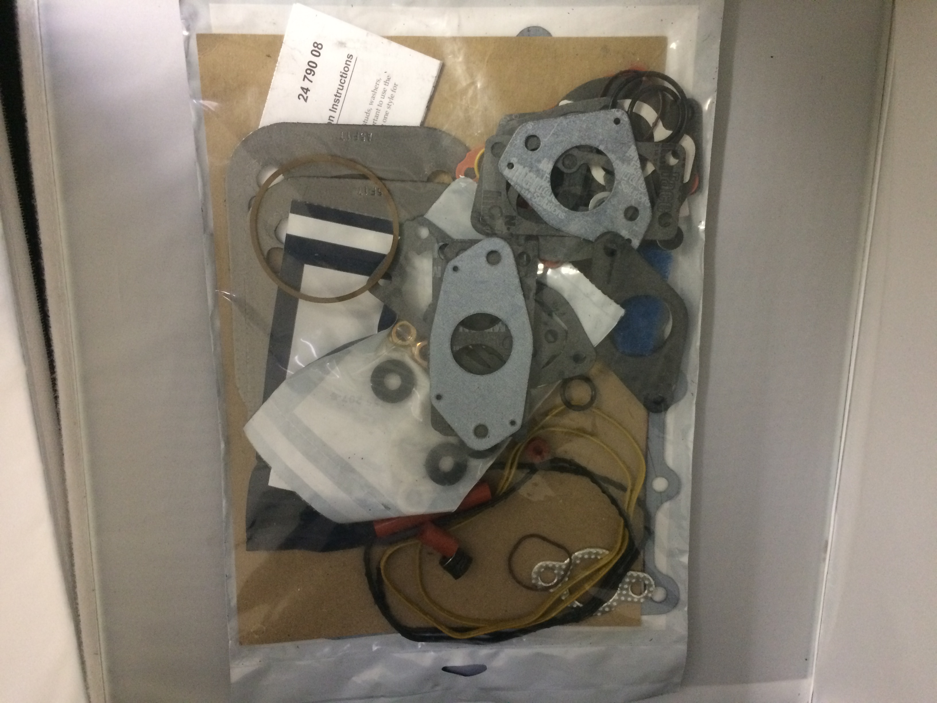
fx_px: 785
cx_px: 468
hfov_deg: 61.7
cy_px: 352
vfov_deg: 48.2
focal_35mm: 29
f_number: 2.2
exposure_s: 1/33
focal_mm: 4.15
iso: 320
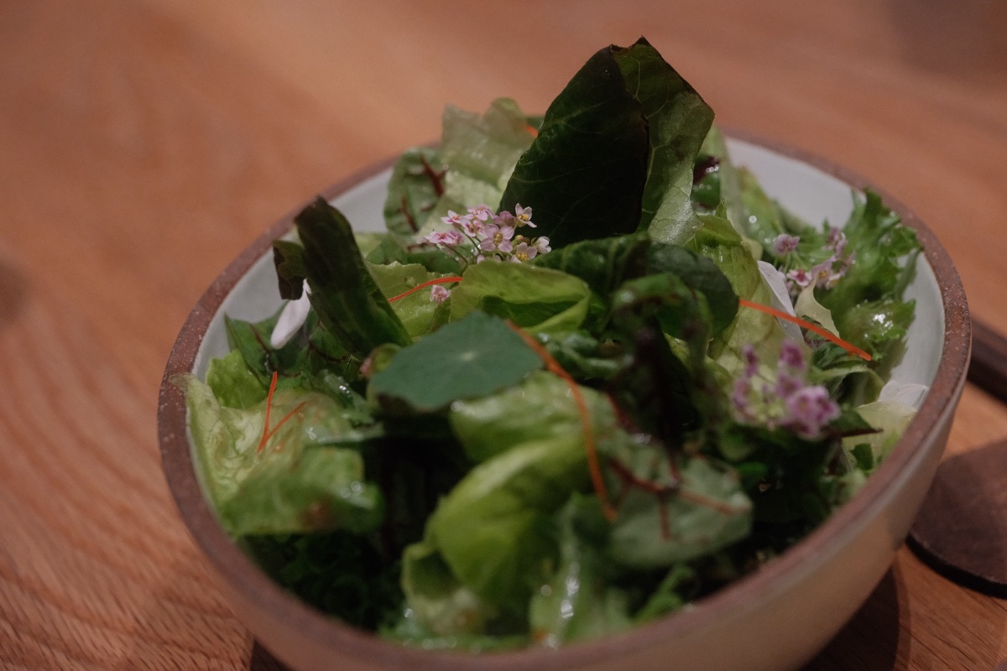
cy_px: 336
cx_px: 504
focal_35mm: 83
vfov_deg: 16.5
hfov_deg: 24.5
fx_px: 2322
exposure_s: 1/125
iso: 3200
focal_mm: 55
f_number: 4.5
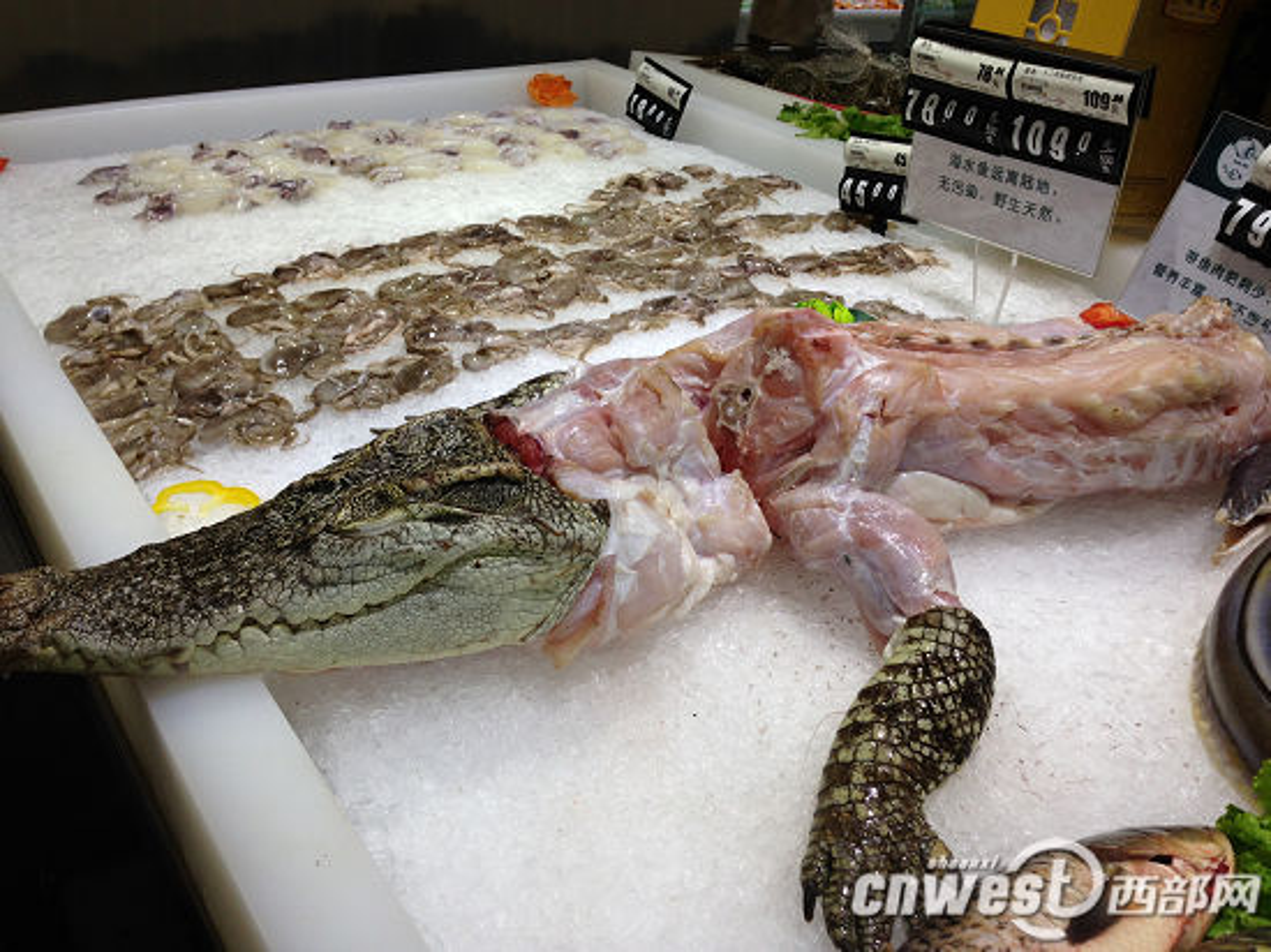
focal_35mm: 33
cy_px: 476
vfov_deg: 42.9
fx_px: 1211
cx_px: 636
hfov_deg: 55.4
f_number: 2.4
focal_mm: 4.13
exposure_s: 1/100
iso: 50
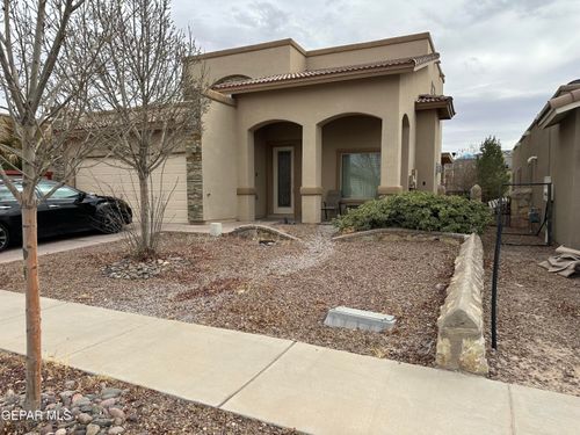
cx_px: 290
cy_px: 218
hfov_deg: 71.6
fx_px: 402
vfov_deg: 56.8
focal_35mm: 24
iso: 80
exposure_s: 1/3472
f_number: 1.78
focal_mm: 6.86
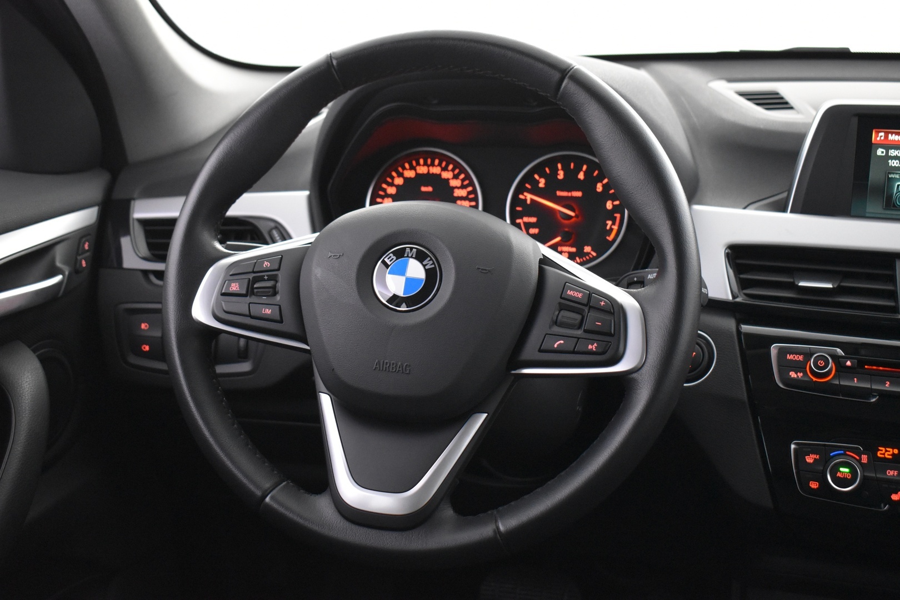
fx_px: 1162
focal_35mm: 46
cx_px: 450
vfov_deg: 28.9
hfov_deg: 42.3
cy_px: 300
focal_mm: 31
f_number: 4.2
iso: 3200
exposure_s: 1/15
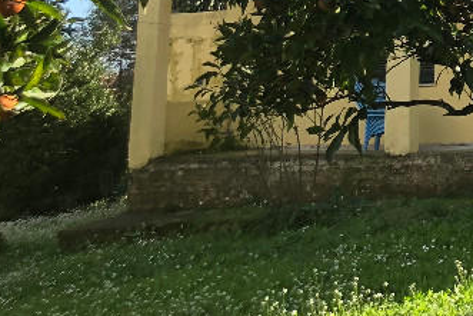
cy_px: -124
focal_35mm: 90
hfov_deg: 19.6
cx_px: 716
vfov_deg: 14.4
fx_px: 1183
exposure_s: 1/571
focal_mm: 3.99
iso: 20
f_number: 1.8
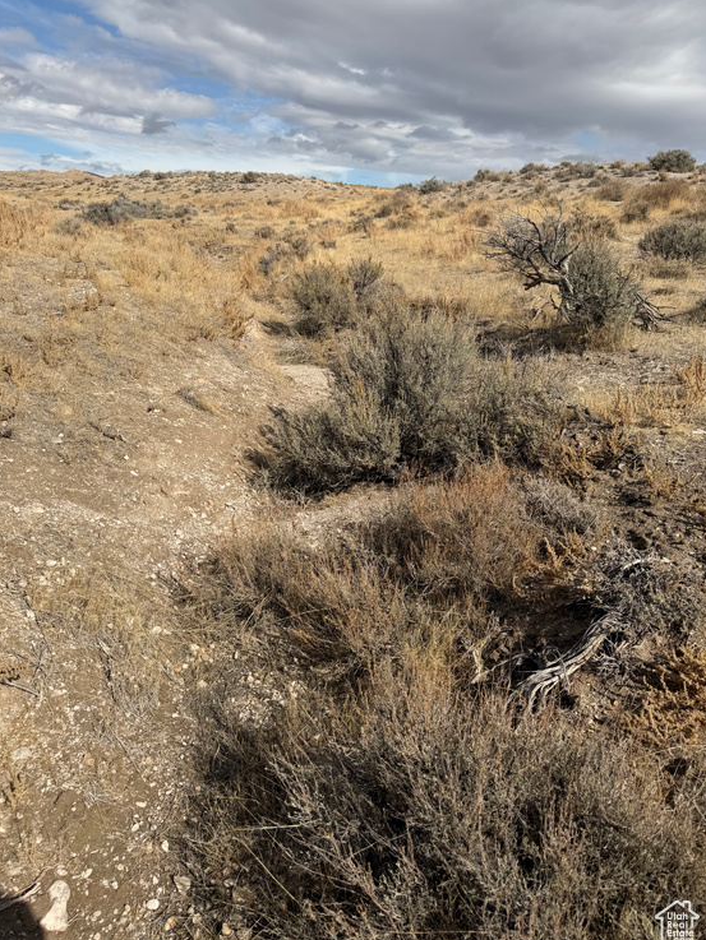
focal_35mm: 25
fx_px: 680
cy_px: 466
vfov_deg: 69.4
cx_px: 343
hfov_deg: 54.9
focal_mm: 6.76
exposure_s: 1/8130
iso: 80
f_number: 1.78
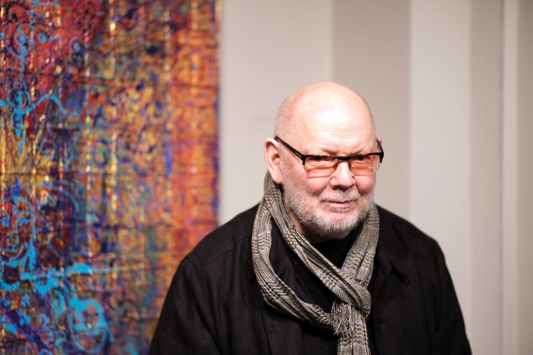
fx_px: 1244
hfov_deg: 24.2
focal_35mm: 84
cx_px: 266
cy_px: 178
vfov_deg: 16.3
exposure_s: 1/250
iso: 160
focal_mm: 56
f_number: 1.2
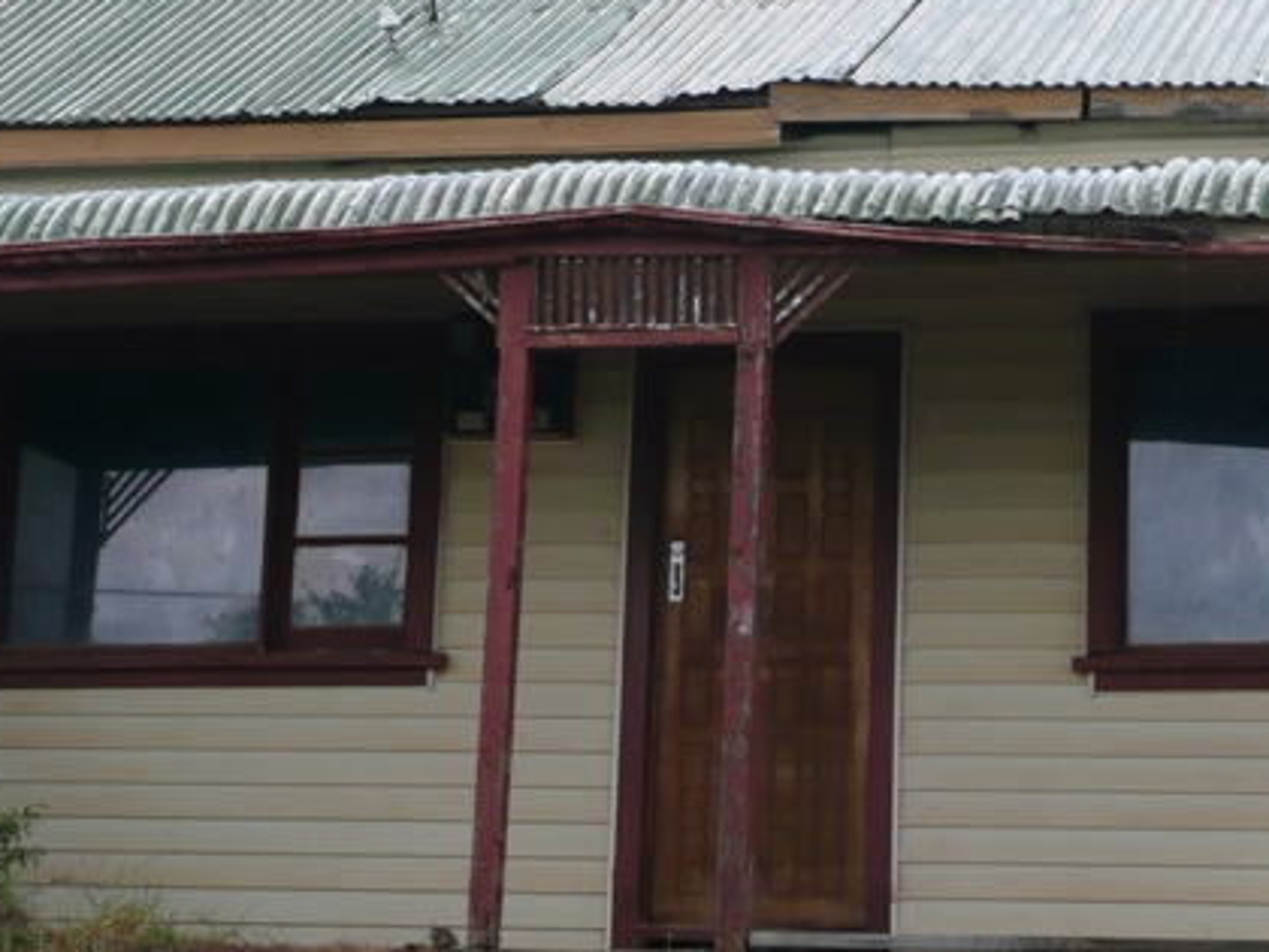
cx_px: 922
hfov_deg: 16.6
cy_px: 239
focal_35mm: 118
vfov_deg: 12.5
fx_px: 4326
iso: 100
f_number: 4.5
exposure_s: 1/250
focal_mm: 10.2
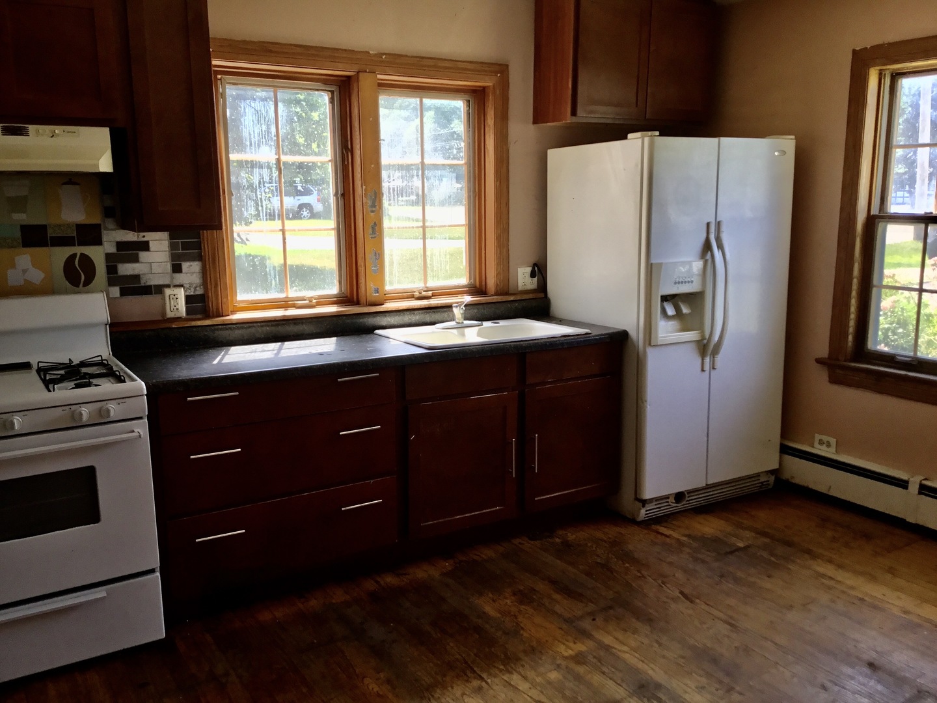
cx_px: 468
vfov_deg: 45.4
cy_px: 352
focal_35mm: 31
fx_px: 839
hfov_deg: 58.4
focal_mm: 3.3
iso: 32
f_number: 2.4
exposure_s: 1/60
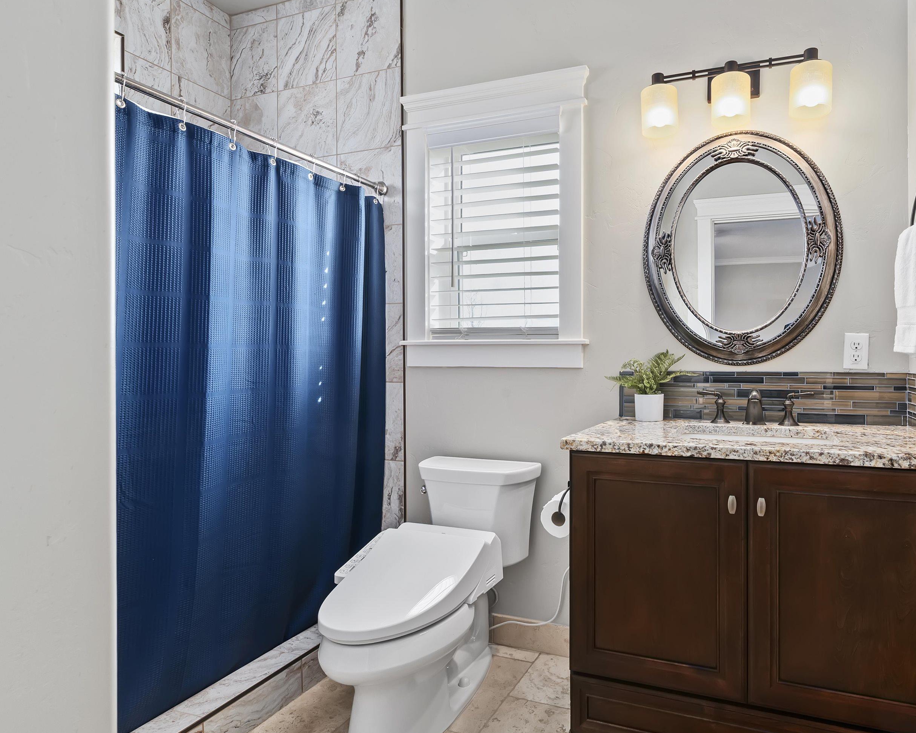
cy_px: 370
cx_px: 549
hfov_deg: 82.3
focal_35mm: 19
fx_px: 515
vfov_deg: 70.8
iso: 320
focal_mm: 16
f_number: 6.3
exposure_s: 1/2
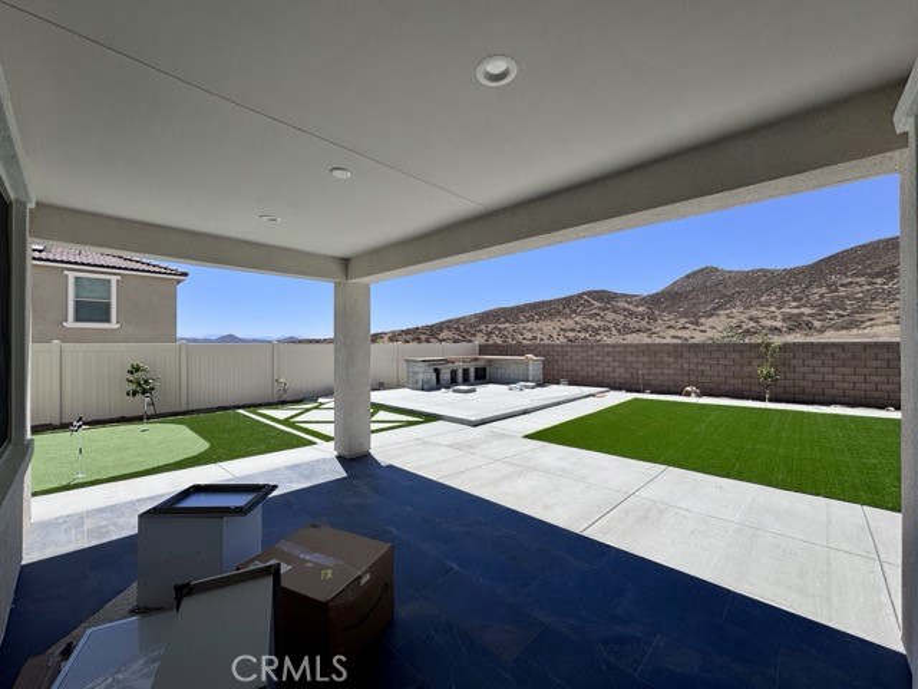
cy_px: 344
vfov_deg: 85.7
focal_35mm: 14
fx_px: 371
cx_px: 459
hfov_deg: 102.1
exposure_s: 1/3390
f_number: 2.2
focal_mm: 2.22
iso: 50
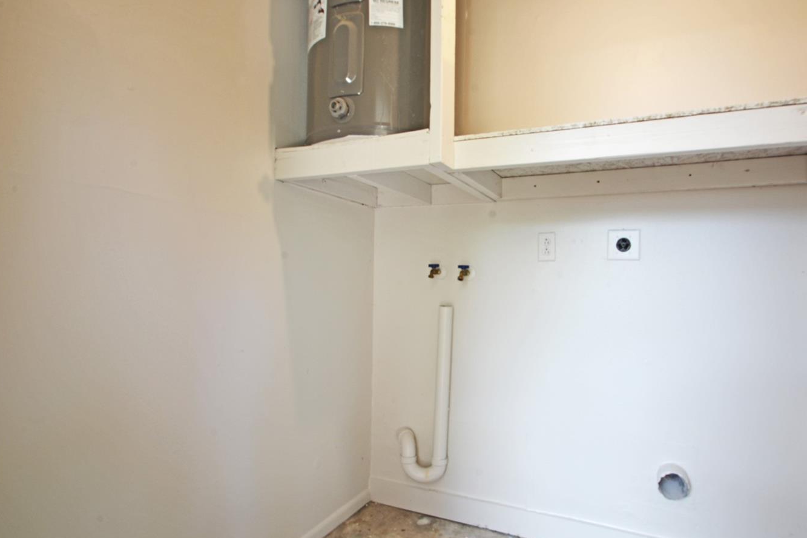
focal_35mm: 18
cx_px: 478
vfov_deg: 67.3
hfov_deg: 89.0
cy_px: 284
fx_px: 403
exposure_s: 1/1.6
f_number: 16
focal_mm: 10
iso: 160
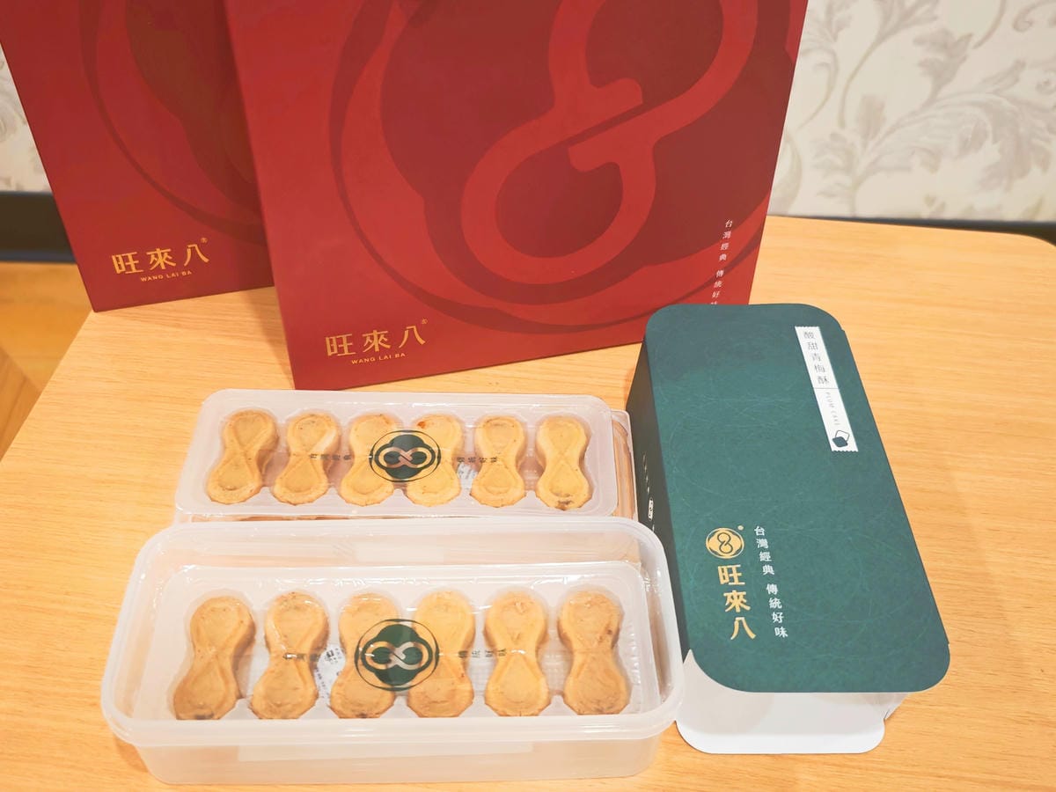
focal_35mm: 32
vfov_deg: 44.2
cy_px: 396
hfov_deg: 56.8
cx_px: 528
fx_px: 976
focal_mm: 8.72
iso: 2500
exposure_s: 1/360
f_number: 1.63
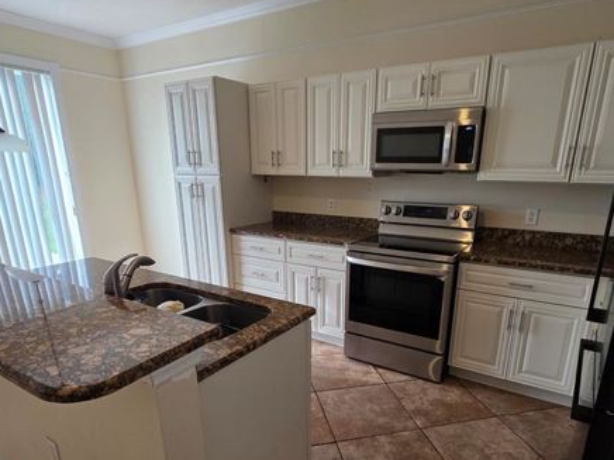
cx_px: 322
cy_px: 284
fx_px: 372
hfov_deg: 78.9
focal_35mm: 21
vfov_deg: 62.7
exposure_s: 1/120
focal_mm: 2.2
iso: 160
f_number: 1.9
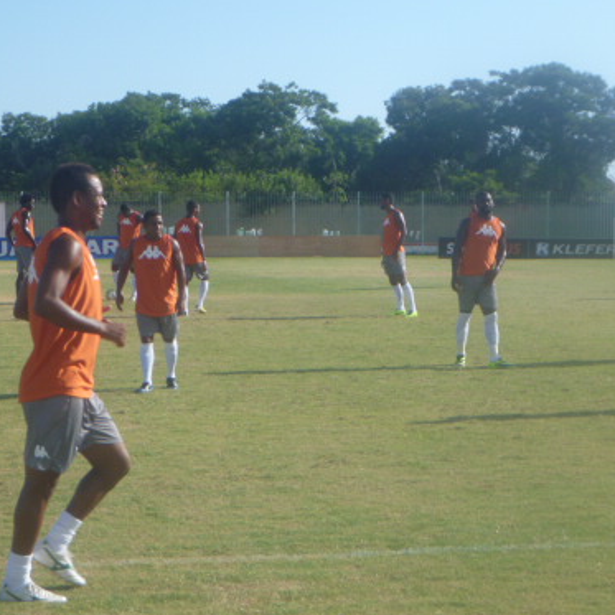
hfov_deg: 18.5
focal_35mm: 94
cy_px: 323
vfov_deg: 18.5
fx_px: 1889
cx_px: 378
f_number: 5.2
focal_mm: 11
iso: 80
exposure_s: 1/250
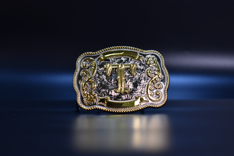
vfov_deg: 16.6
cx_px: 117
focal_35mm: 82
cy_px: 78
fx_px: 536
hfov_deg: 24.6
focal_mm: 55
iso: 100
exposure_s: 1/13
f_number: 5.6
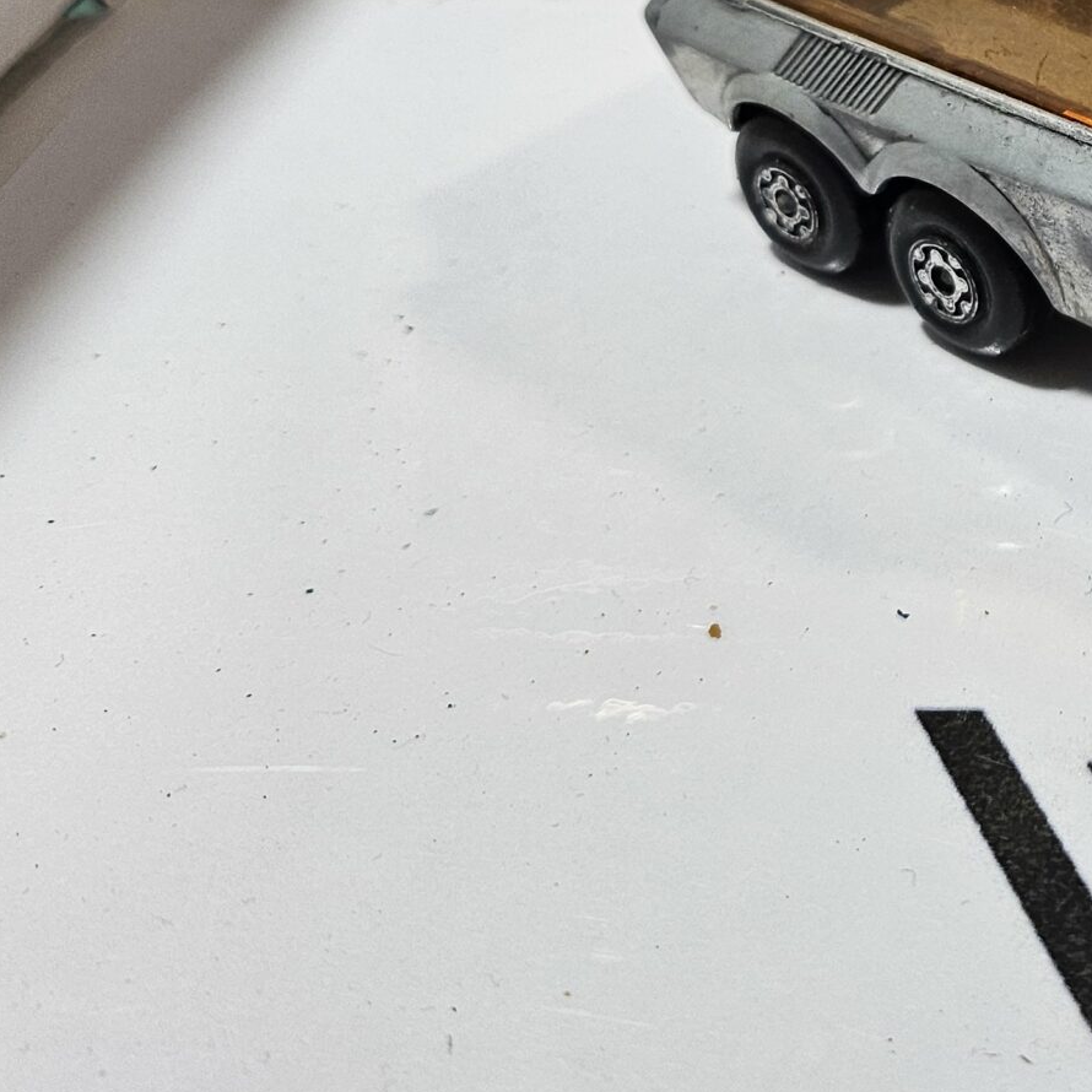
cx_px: 1271
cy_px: -60
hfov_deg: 25.6
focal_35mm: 61
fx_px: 2177
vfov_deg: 26.3
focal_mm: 5
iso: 100
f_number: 1.8
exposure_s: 1/100
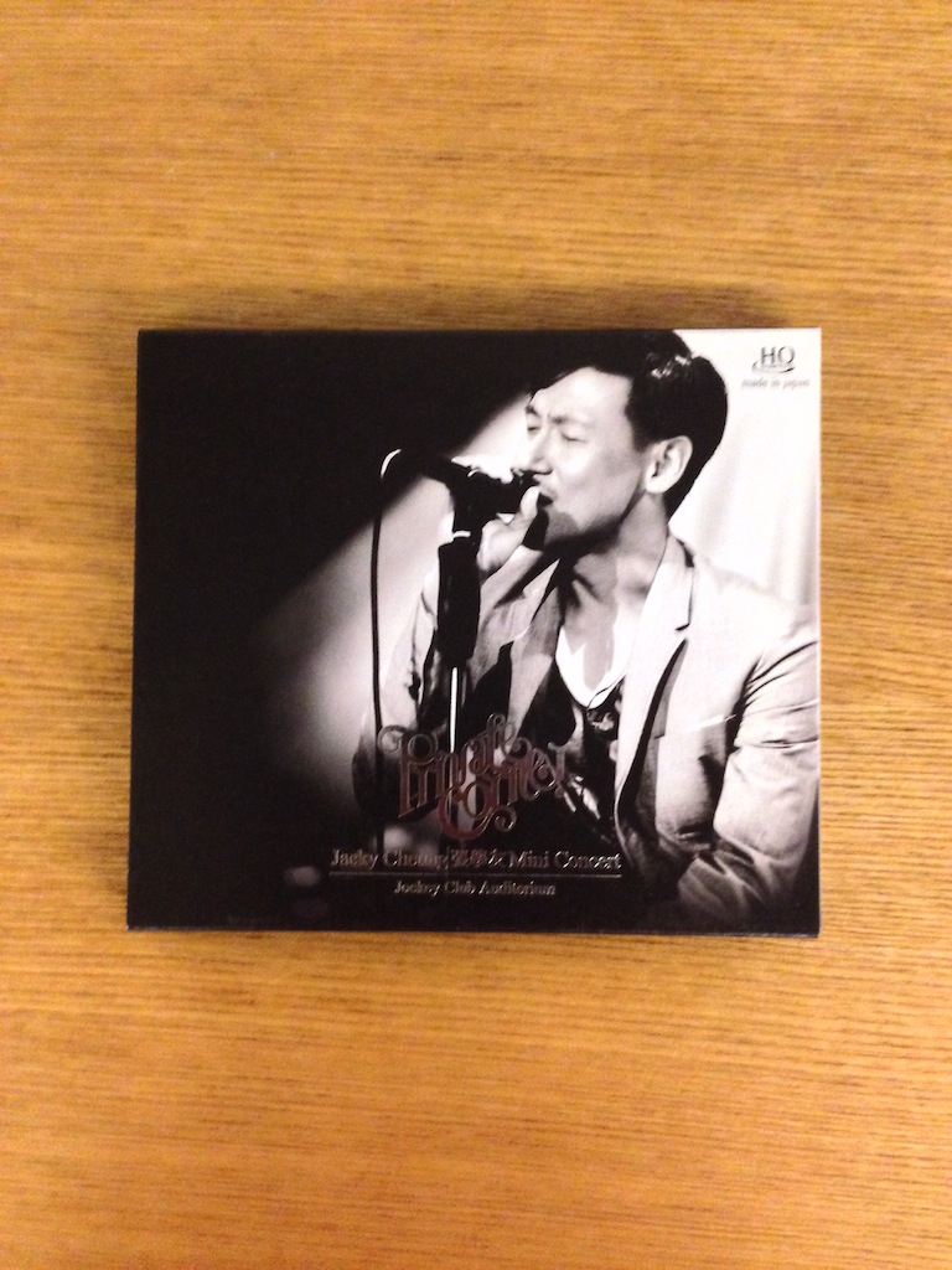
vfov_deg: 55.4
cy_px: 635
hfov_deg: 42.9
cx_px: 476
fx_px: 1210
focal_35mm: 33
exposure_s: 1/15
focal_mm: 4.12
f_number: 2.4
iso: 640
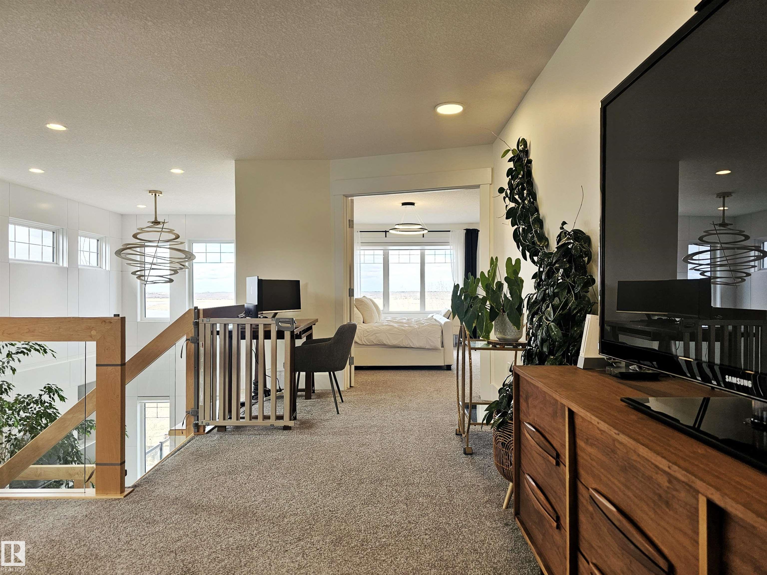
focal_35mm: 23
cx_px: 384
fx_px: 510
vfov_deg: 58.9
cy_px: 288
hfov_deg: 73.9
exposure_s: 1/120
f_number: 1.7
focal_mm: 6.3
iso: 50
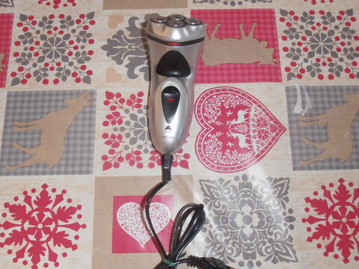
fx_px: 384
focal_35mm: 37
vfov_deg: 38.7
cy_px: 134
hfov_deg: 50.1
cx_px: 180
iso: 125
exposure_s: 1/40
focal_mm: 6.61
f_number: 3.9
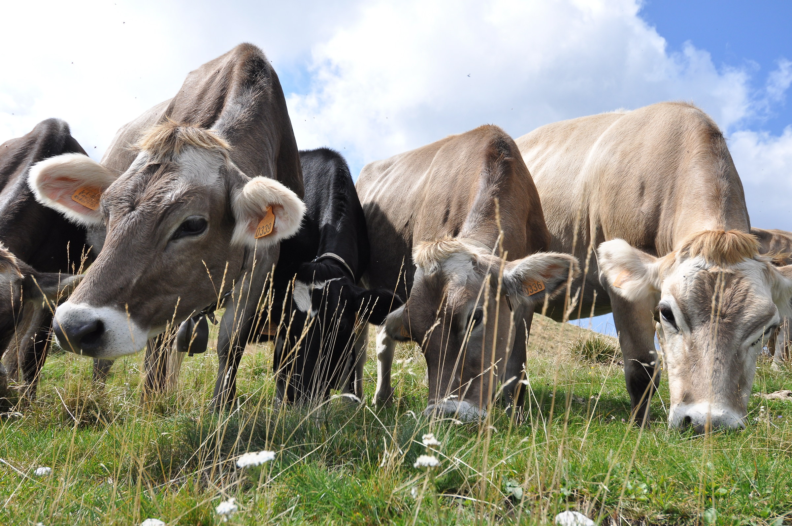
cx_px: 396
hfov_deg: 64.6
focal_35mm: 28
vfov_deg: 45.6
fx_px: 626
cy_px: 263
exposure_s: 1/1250
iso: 400
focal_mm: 19
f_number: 7.1
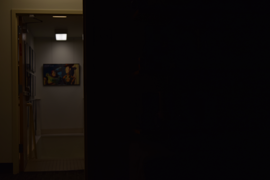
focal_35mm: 60
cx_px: 135
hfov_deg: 33.4
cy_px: 90
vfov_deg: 22.6
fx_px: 450
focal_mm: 40
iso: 100
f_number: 4.8
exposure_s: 1/60
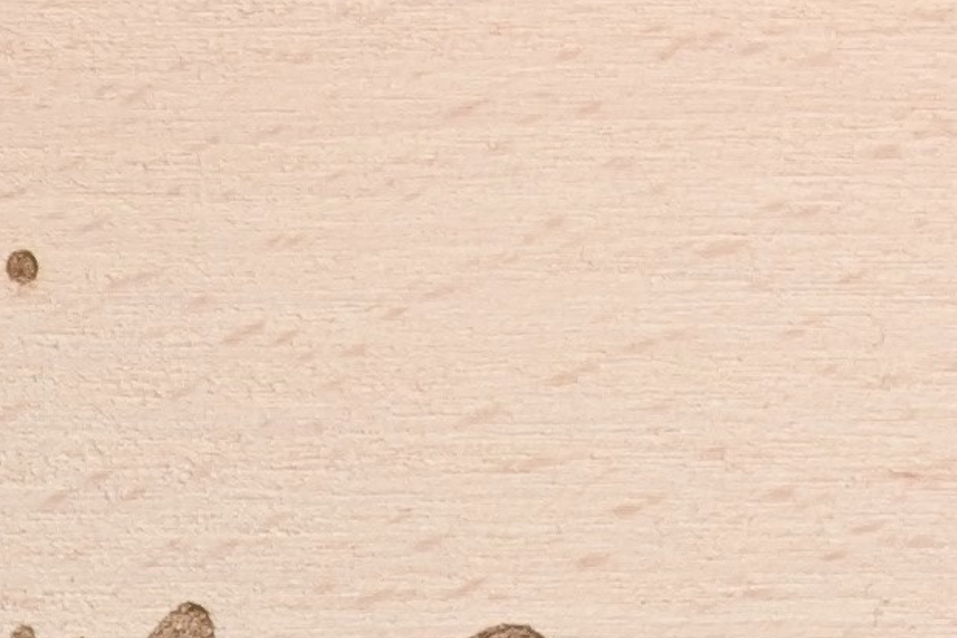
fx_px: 4386
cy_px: 1576
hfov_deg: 12.4
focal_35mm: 165
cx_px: 265
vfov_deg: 7.7
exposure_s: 1/29.1
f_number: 1.68
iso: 31
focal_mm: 6.9
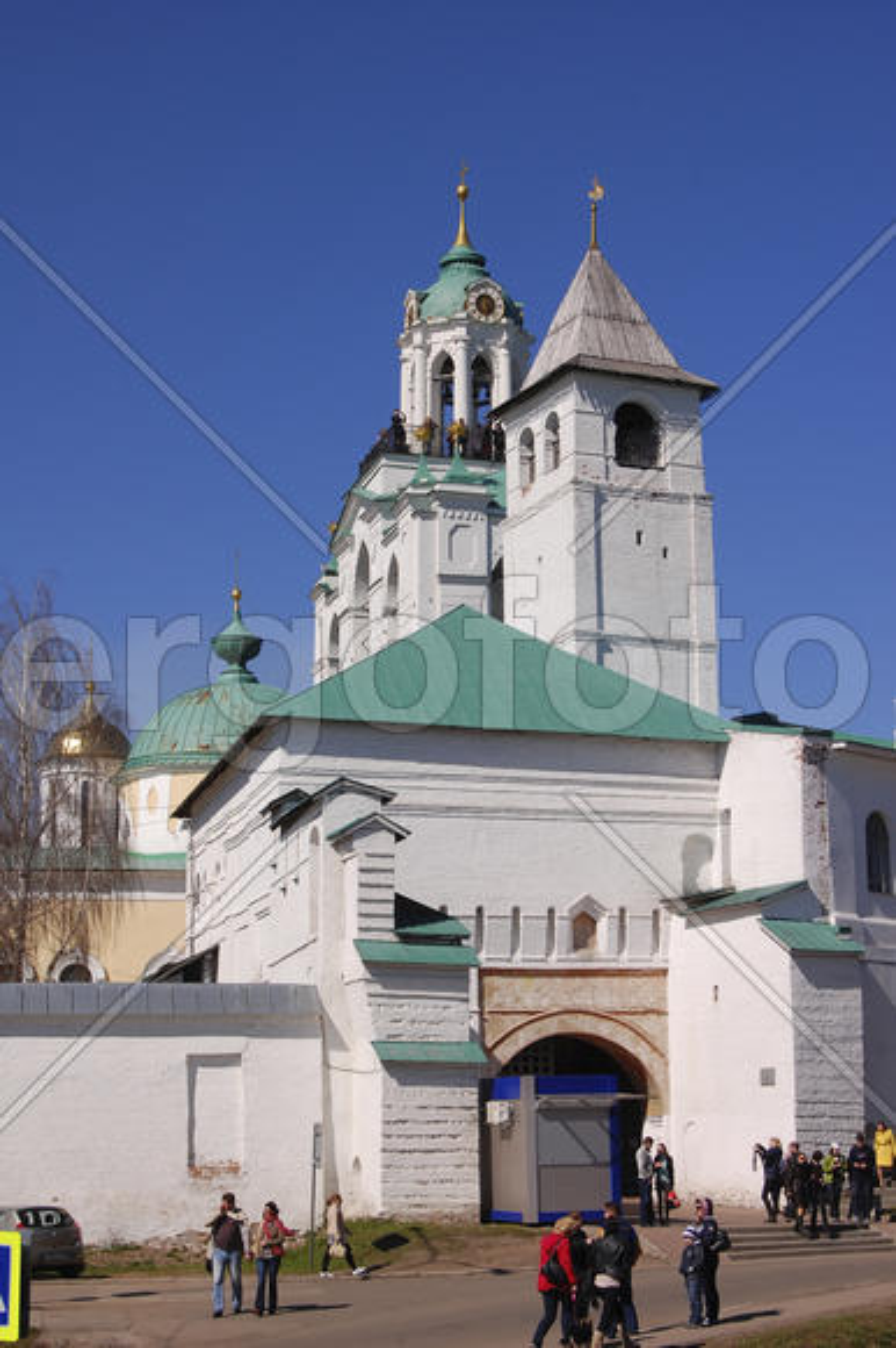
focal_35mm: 72
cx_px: 448
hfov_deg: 18.9
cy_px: 674
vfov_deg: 28.1
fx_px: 2691
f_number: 11
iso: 200
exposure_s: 1/400
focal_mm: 48
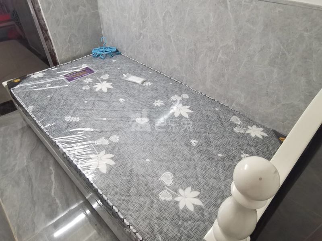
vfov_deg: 61.1
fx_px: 205
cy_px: 120
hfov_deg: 76.4
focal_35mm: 22
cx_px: 161
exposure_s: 1/20
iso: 500
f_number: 2.2
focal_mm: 2.26
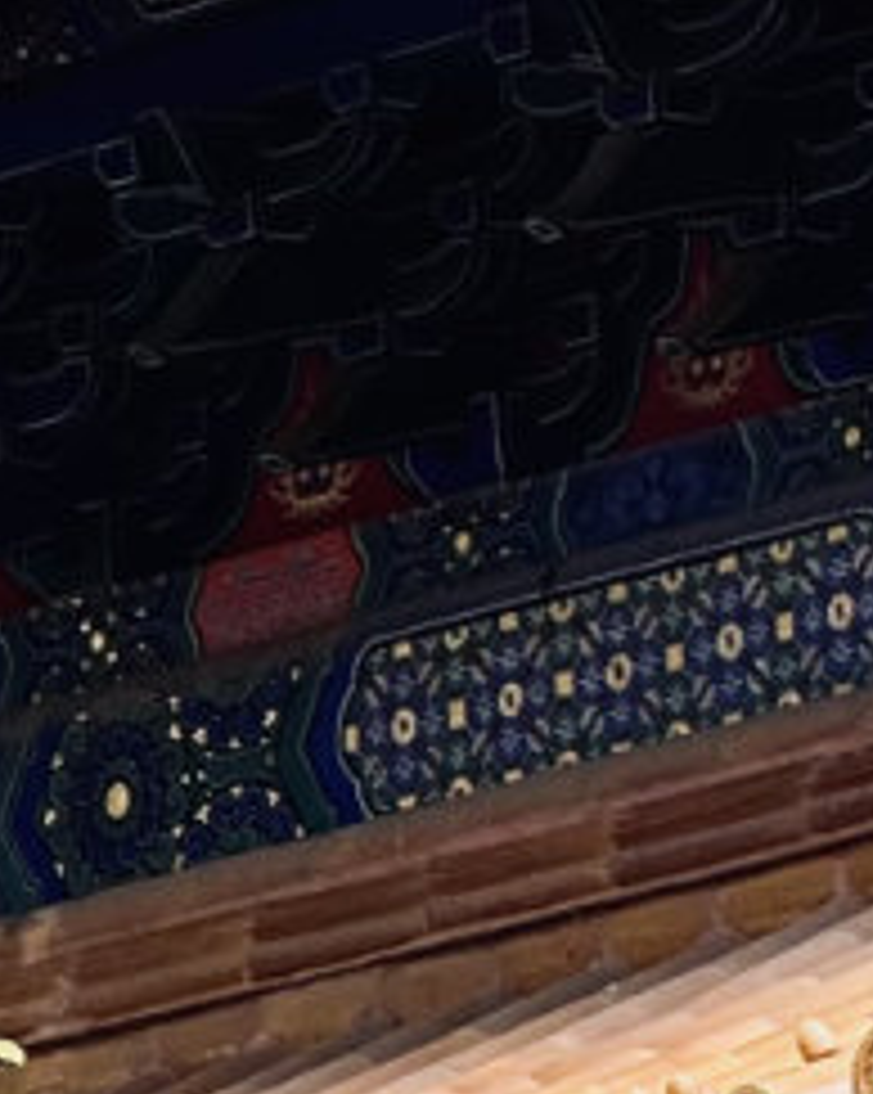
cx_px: 1899
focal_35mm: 495
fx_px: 16007
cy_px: 284
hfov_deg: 3.1
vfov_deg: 3.9
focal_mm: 9
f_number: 2.8
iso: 40
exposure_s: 1/99
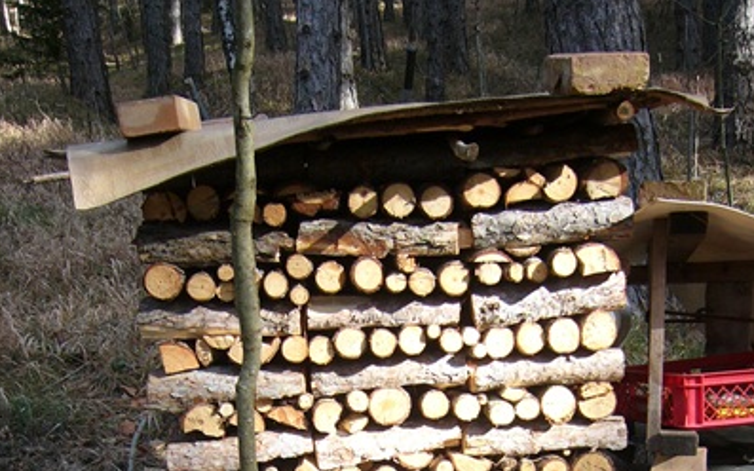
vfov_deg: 21.5
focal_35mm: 56
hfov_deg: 36.3
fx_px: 1151
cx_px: 378
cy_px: 562
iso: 100
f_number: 2.8
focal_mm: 5.8
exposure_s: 1/100
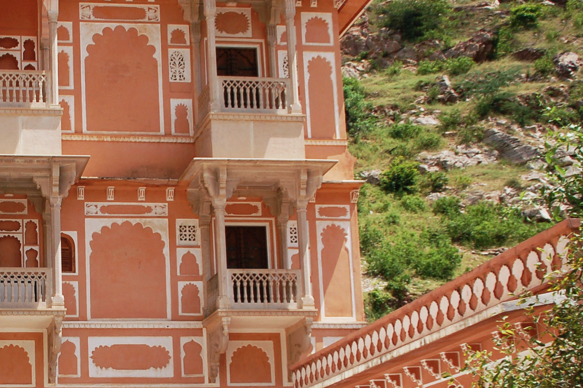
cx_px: 53
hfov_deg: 25.5
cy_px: 294
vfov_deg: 17.6
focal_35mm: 77
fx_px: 1247
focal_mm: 25
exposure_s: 1/400
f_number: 10
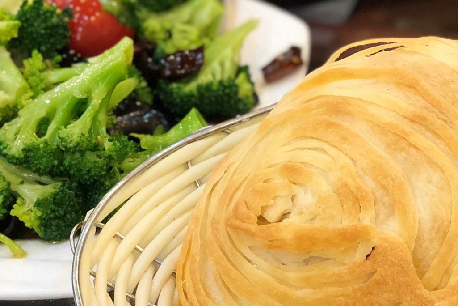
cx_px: 323
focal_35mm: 144
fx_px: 1832
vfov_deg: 9.5
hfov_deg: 14.2
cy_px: 48
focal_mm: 6
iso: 100
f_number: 2.4
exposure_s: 1/33
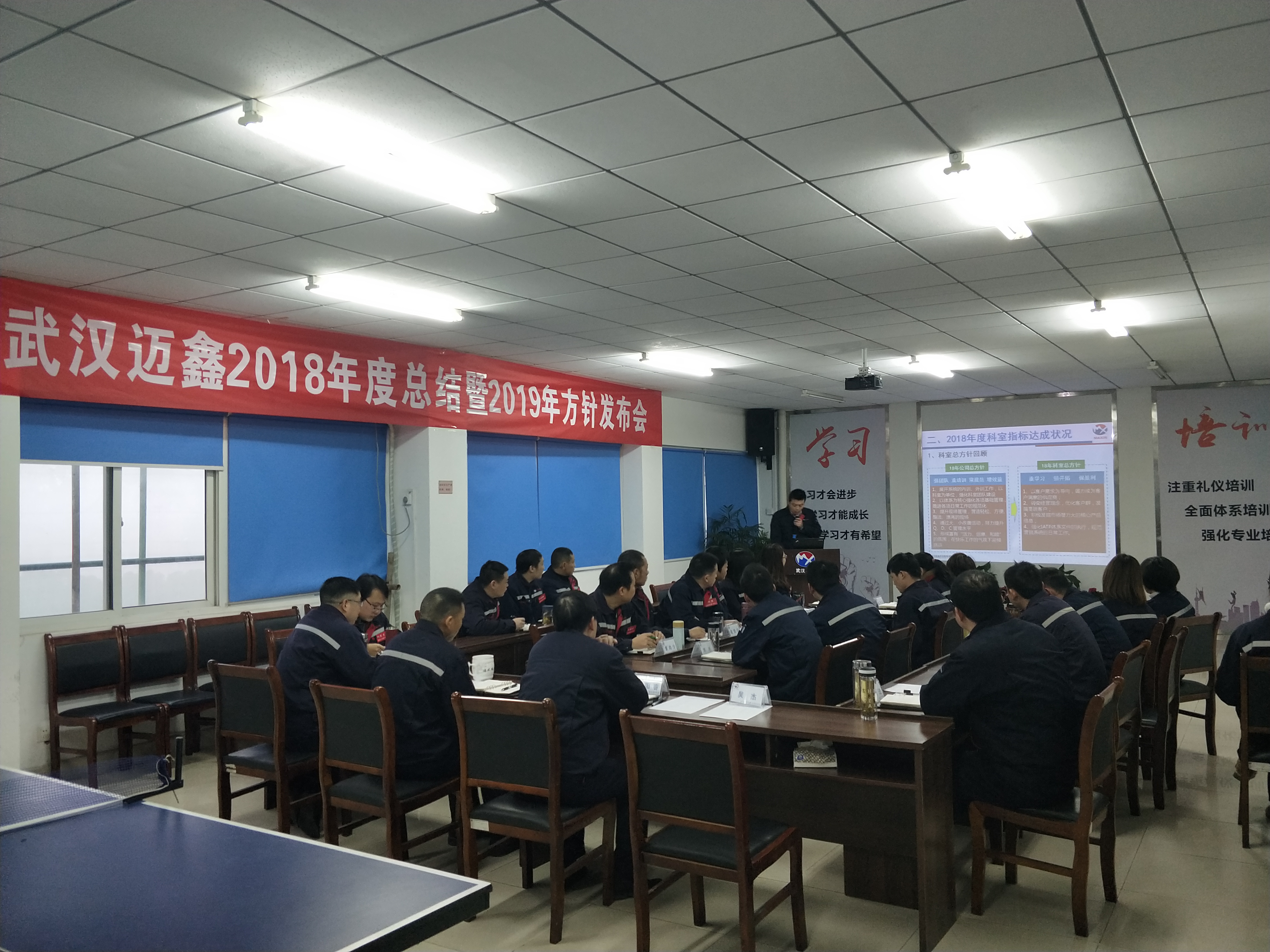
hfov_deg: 69.4
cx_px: 635
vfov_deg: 54.9
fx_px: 917
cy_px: 476
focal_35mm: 25
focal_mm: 4.27
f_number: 1.7
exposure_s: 1/50
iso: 161
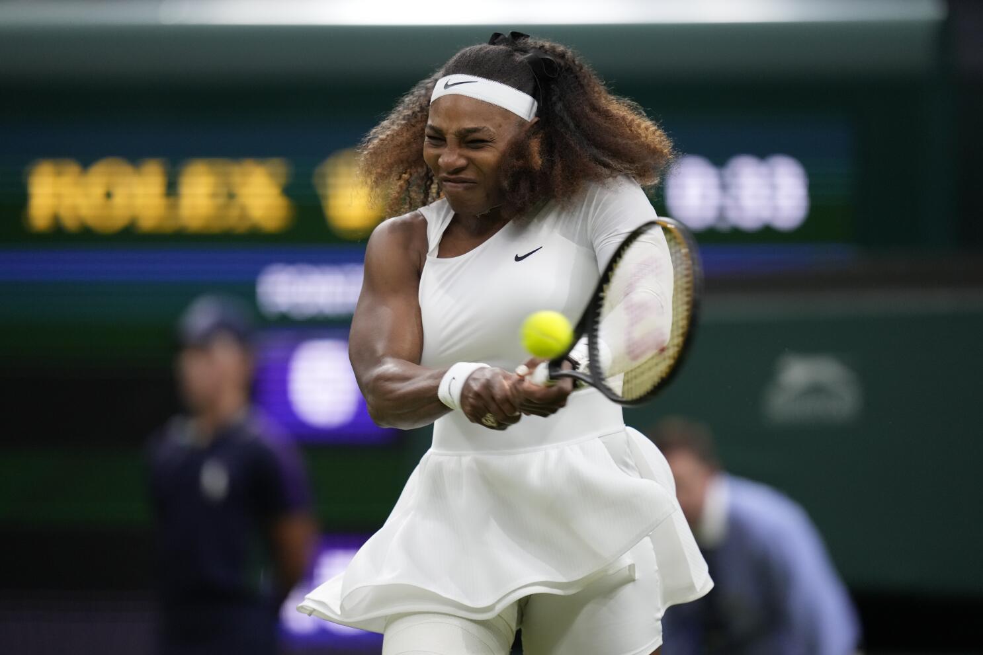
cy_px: 328
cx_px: 492
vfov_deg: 3.4
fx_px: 10922
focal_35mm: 400
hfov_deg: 5.2
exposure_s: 1/1600
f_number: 2.8
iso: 3200
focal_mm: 400
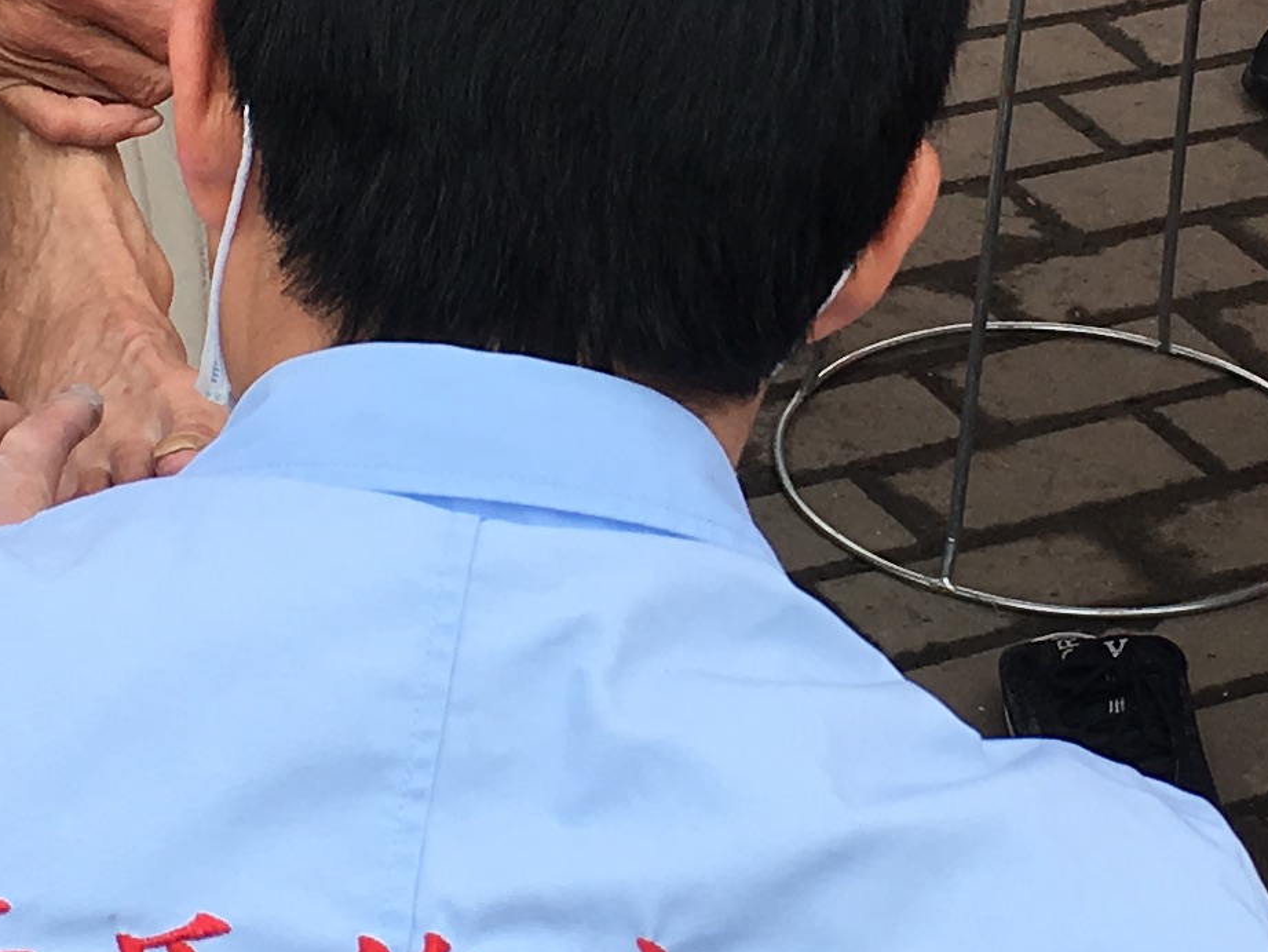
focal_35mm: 127
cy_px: 295
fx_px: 4653
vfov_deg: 11.7
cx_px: 881
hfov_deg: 15.5
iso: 25
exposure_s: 1/950
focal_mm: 4.15
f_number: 2.2
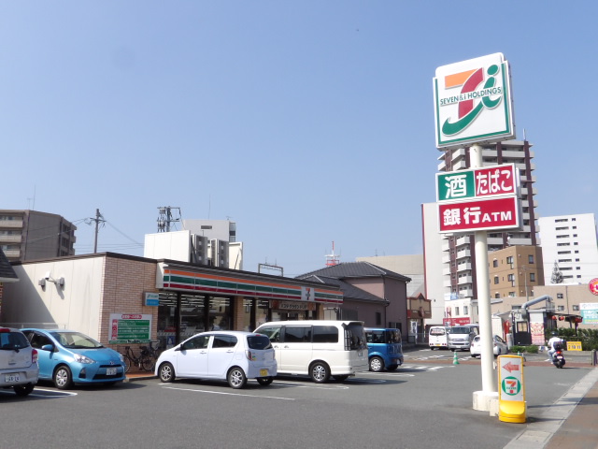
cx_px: 299
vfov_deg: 42.9
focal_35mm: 33
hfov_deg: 55.4
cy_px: 224
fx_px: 570
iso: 100
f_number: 7.1
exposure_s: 1/240
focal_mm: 5.9
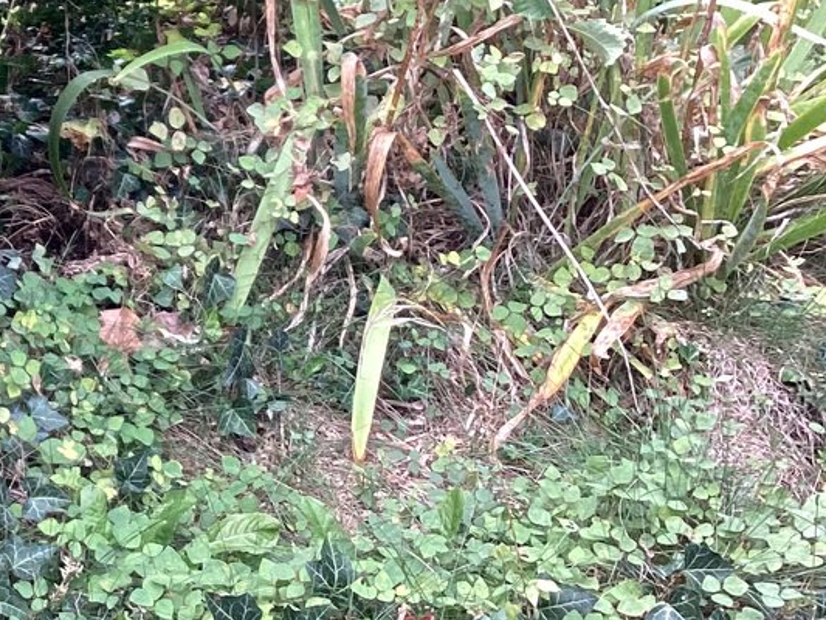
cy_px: 120
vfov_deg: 16.7
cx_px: -134
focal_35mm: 88
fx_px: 2100
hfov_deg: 20.9
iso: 100
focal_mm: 3.3
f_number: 2.4
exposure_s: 1/100
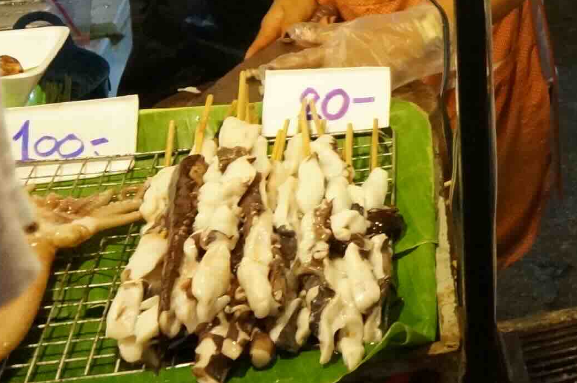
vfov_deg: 15.6
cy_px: -154
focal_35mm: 82
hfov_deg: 20.0
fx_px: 1312
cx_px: 952
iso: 3200
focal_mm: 16
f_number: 4
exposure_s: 1/160
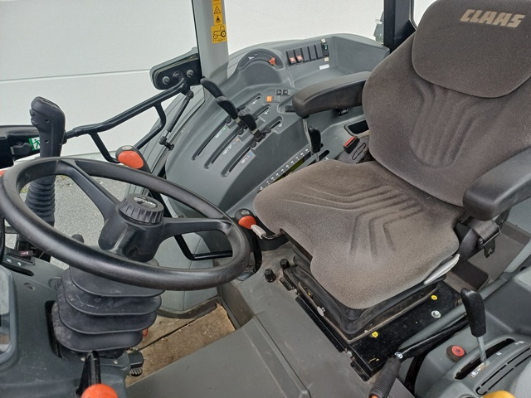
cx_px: 266
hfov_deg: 69.4
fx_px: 383
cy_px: 199
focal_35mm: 25
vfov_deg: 54.9
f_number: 1.8
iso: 160
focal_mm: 4.65
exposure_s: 1/50
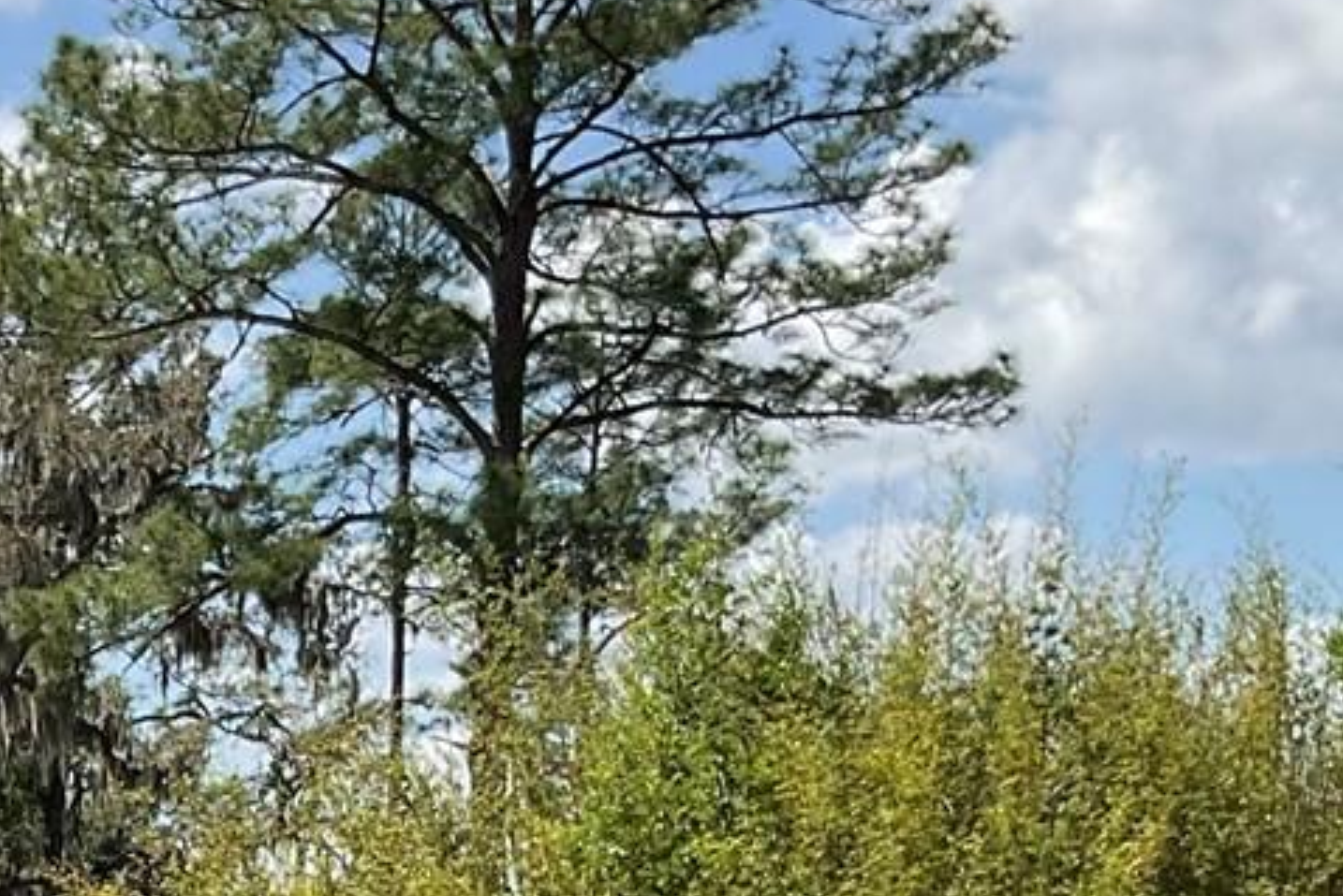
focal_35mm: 101
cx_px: -362
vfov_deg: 12.7
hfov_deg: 18.9
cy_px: 1416
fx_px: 3769
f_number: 1.8
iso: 16
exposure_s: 1/1912
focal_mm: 3
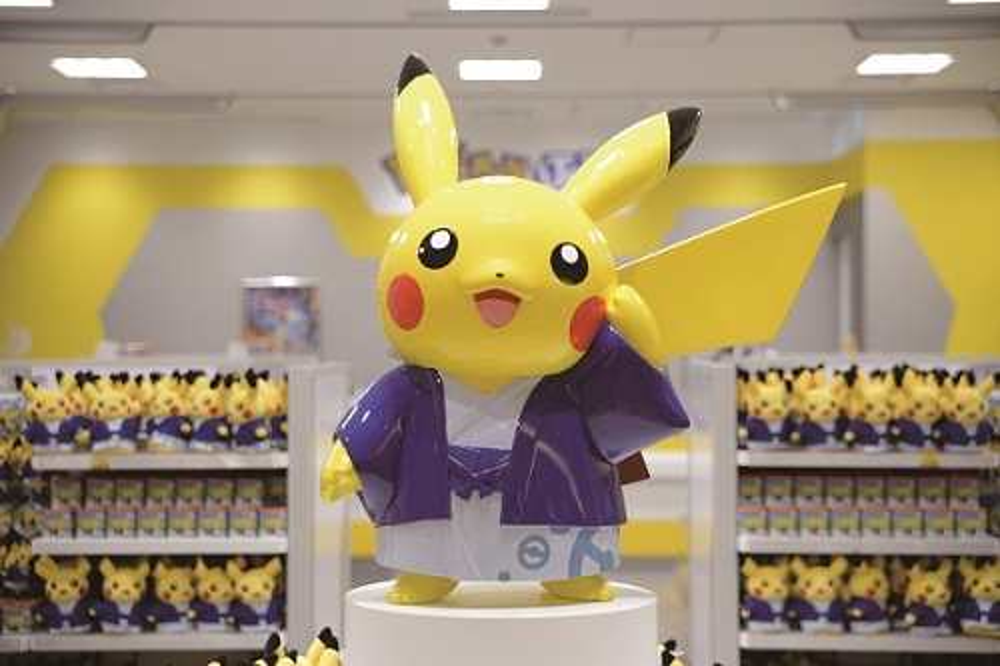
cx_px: 500
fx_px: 1944
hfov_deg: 28.9
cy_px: 333
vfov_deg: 19.4
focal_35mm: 70
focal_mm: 70
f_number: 4
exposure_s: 1/80
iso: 400
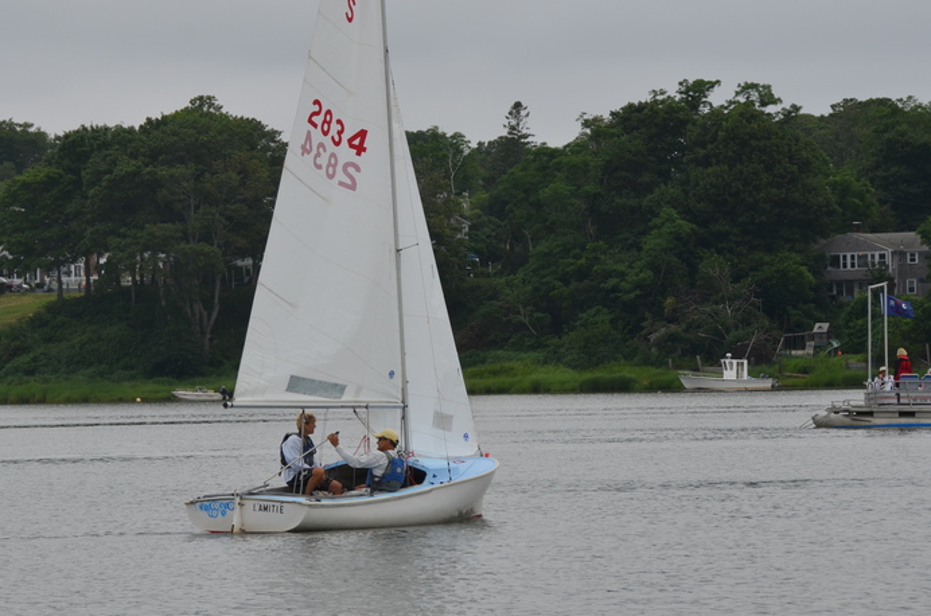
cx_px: 330
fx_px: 4696
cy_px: 273
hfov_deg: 11.3
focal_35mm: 182
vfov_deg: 7.5
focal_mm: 82
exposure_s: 1/250
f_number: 8
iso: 140
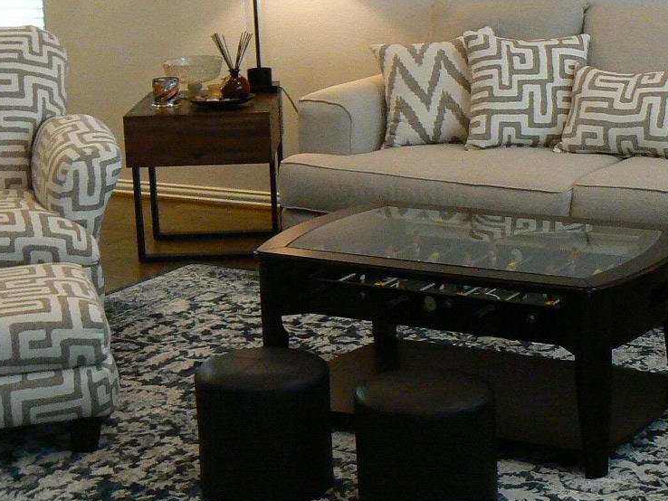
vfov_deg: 18.7
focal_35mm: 78
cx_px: 544
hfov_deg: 24.6
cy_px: 107
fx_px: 1506
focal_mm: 6
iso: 200
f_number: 3.6
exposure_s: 1/13
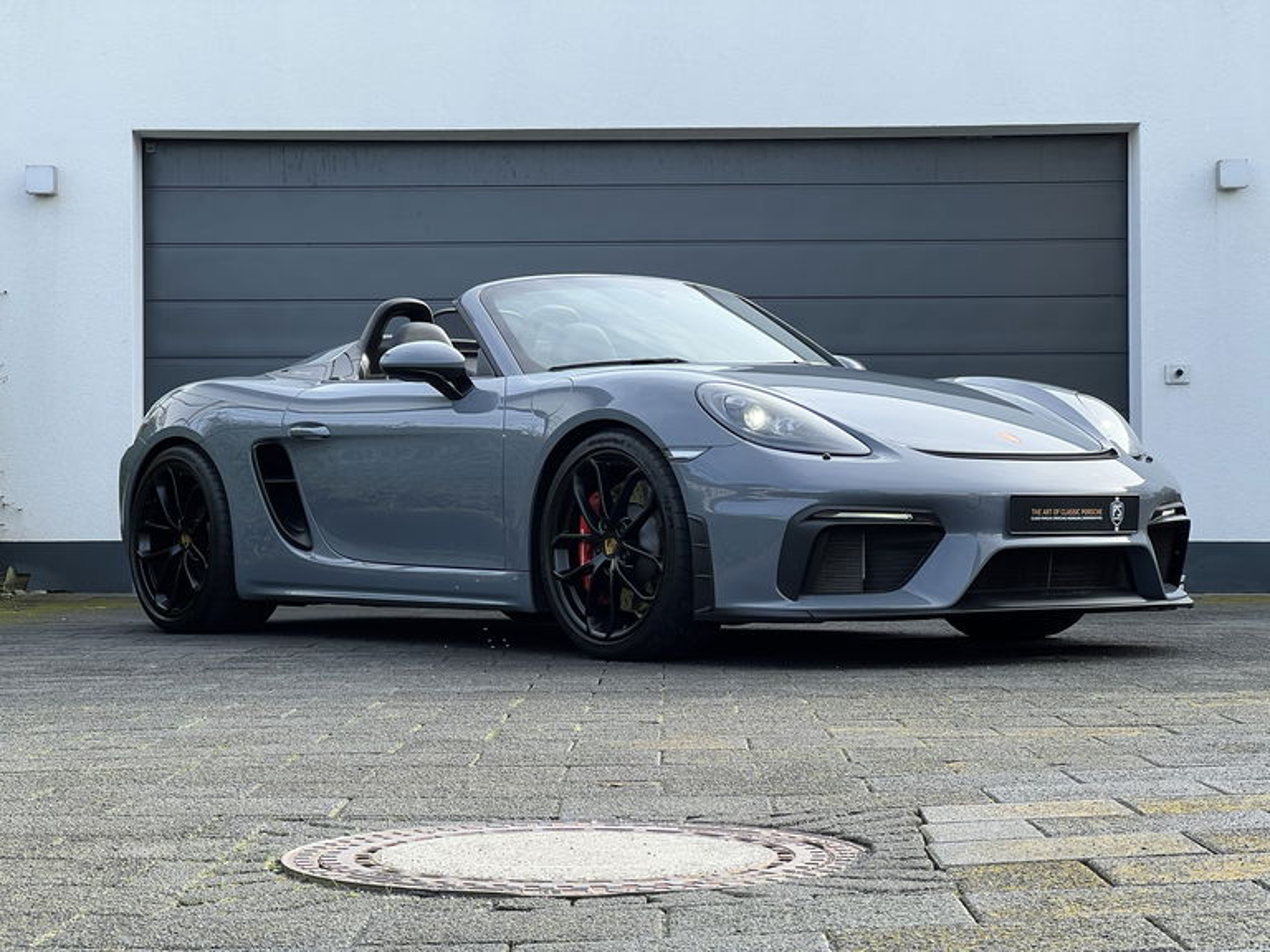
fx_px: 2825
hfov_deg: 25.3
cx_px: 635
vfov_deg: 19.1
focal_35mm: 77
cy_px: 476
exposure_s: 1/204
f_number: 2.8
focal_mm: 9
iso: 32
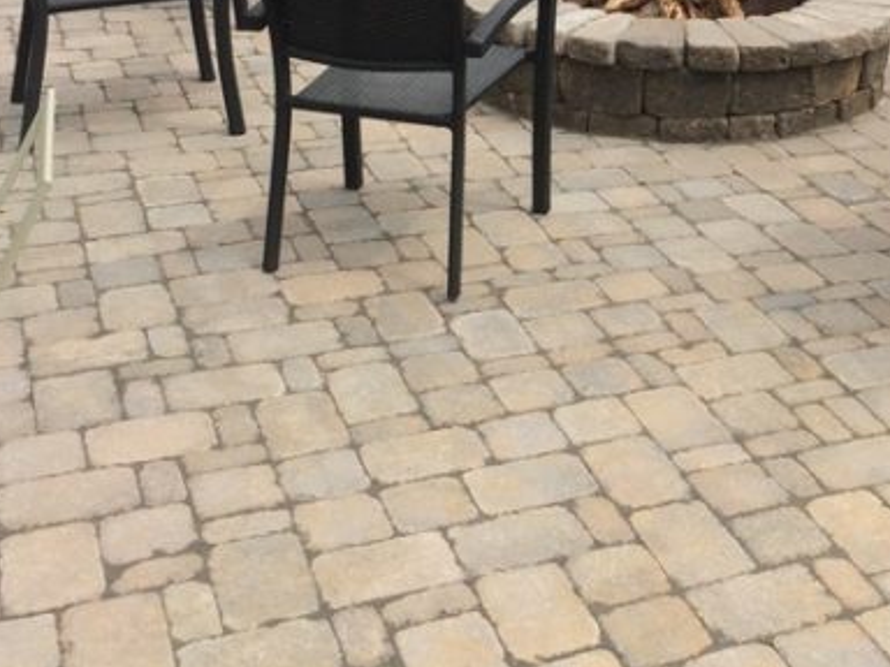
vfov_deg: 23.7
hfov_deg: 31.8
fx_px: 1543
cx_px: 630
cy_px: 58
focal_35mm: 60
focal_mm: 4.12
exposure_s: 1/1953
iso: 32
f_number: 2.2
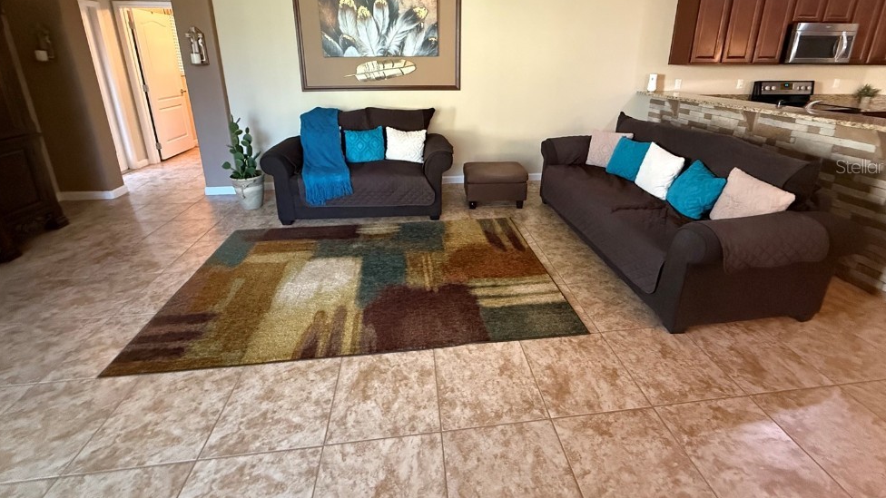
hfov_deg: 99.3
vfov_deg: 65.3
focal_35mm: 16
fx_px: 376
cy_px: 166
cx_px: 457
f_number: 2.2
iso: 1000
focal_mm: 2.22
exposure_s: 1/60
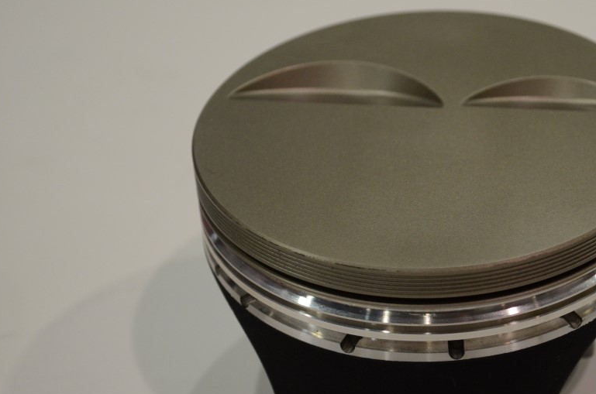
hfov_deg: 19.8
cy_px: 228
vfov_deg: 13.2
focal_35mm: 103
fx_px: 1701
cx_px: 417
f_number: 5.3
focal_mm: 44
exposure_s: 1/200
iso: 1250
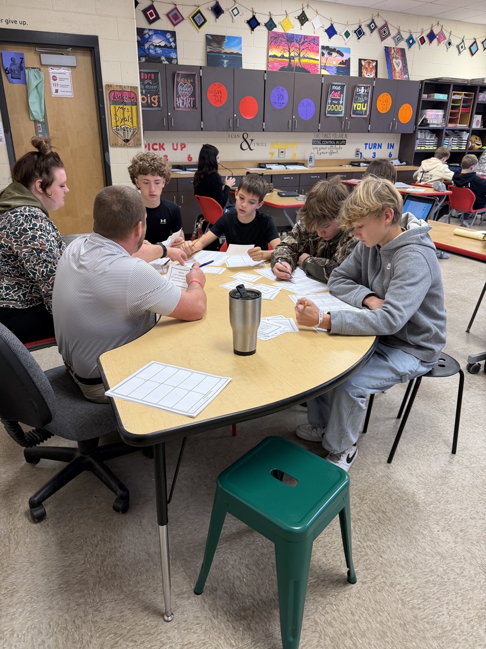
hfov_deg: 56.8
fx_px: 449
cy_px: 324
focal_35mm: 24
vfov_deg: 71.6
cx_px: 243
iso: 125
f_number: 1.78
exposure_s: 1/60
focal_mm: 6.76
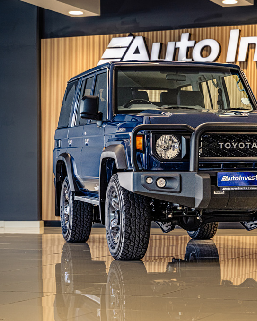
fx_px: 1008
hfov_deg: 14.4
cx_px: 207
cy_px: 161
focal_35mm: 106
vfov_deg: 18.1
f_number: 4
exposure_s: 1/125
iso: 640
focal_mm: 75
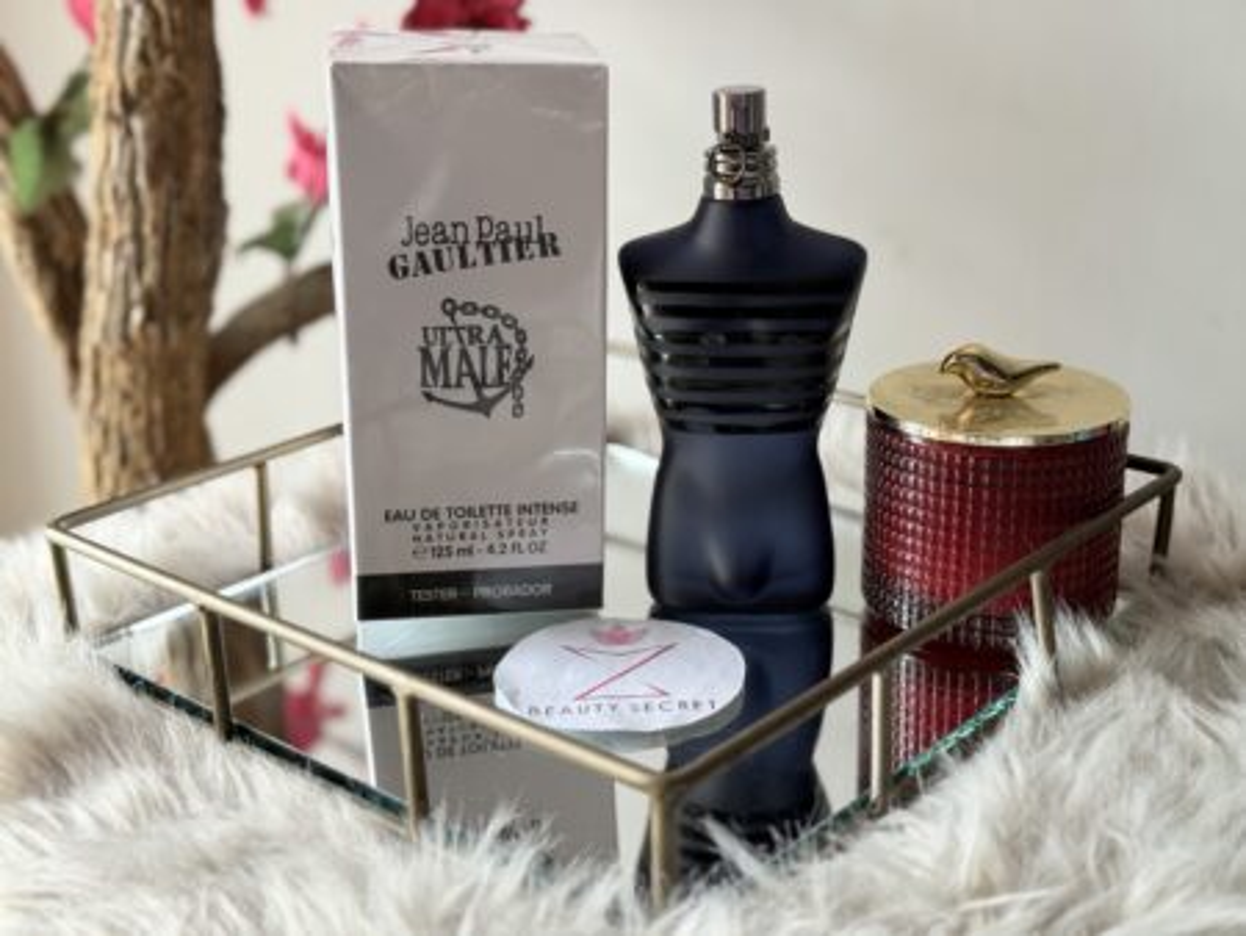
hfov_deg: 39.6
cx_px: 623
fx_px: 1729
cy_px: 468
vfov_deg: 30.3
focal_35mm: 48
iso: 100
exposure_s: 1/95
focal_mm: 6.76
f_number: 1.78
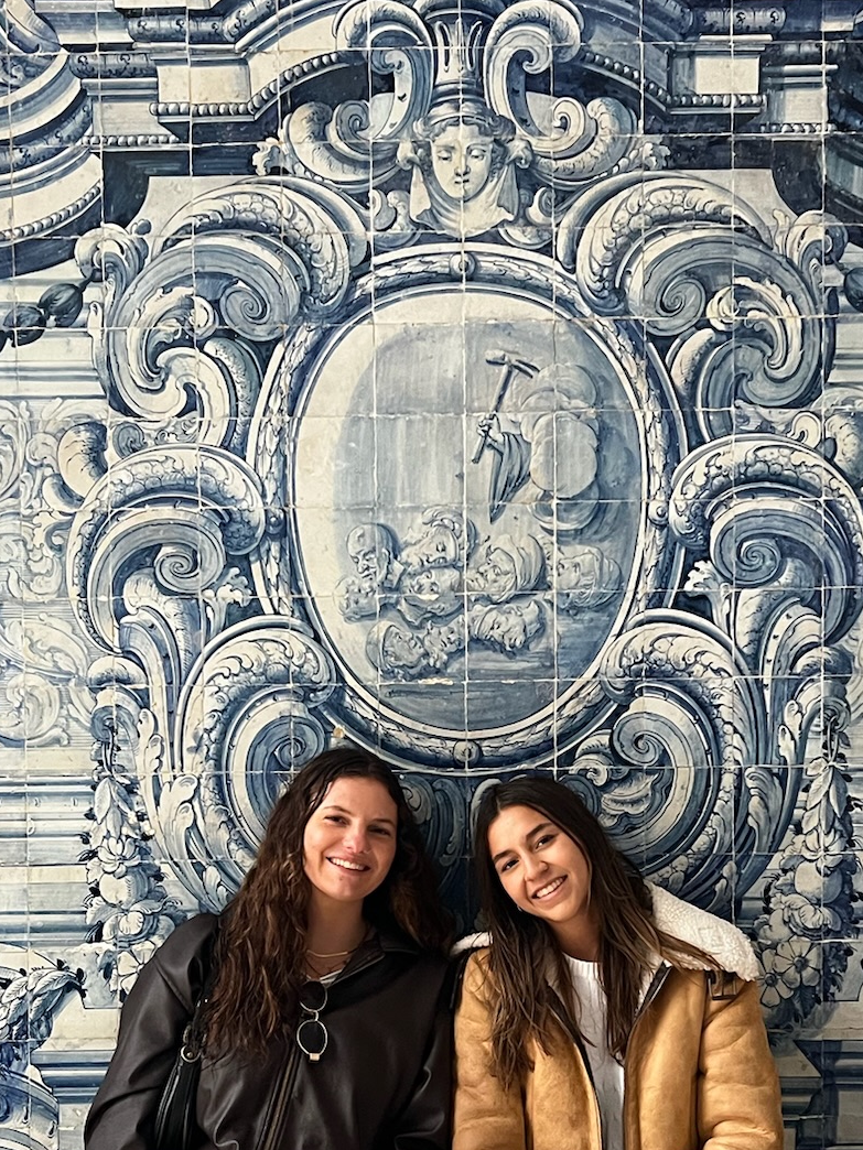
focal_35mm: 51
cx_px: 430
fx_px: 1695
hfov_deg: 28.6
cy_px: 809
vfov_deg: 36.9
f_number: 1.5
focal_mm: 5.7
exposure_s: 1/50
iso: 400
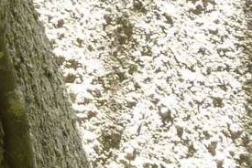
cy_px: -228
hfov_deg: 1.9
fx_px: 7708
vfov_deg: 1.3
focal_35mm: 1100
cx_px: -399
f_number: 4.5
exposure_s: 1/60
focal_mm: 29.9
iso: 160
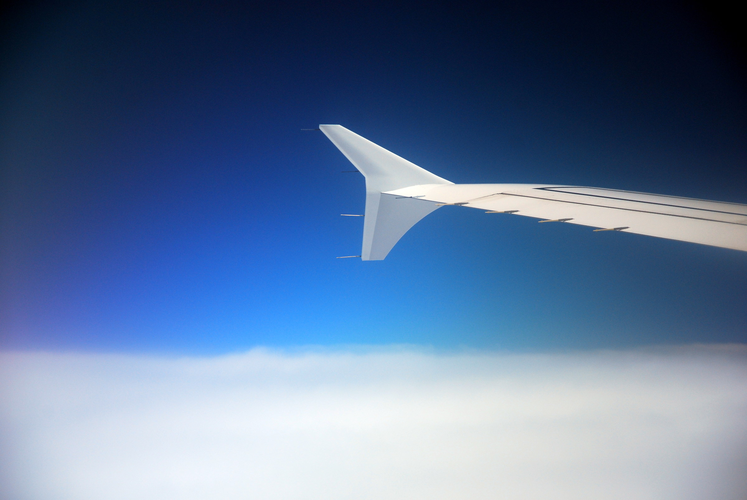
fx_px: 2430
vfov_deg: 11.7
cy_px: 250
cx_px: 374
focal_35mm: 117
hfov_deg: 17.5
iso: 200
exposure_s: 1/320
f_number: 5.6
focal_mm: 78
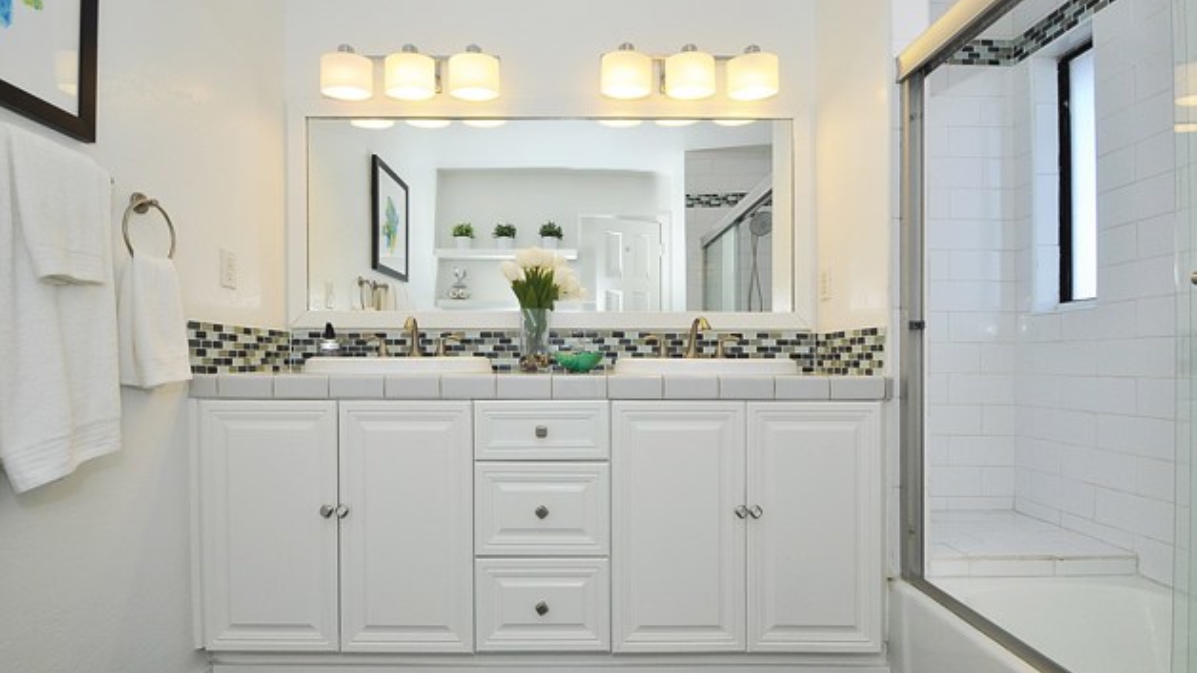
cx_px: 595
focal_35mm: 16
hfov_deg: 99.4
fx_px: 508
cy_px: 357
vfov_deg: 67.0
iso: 320
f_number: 11
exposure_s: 1/60
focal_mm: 10
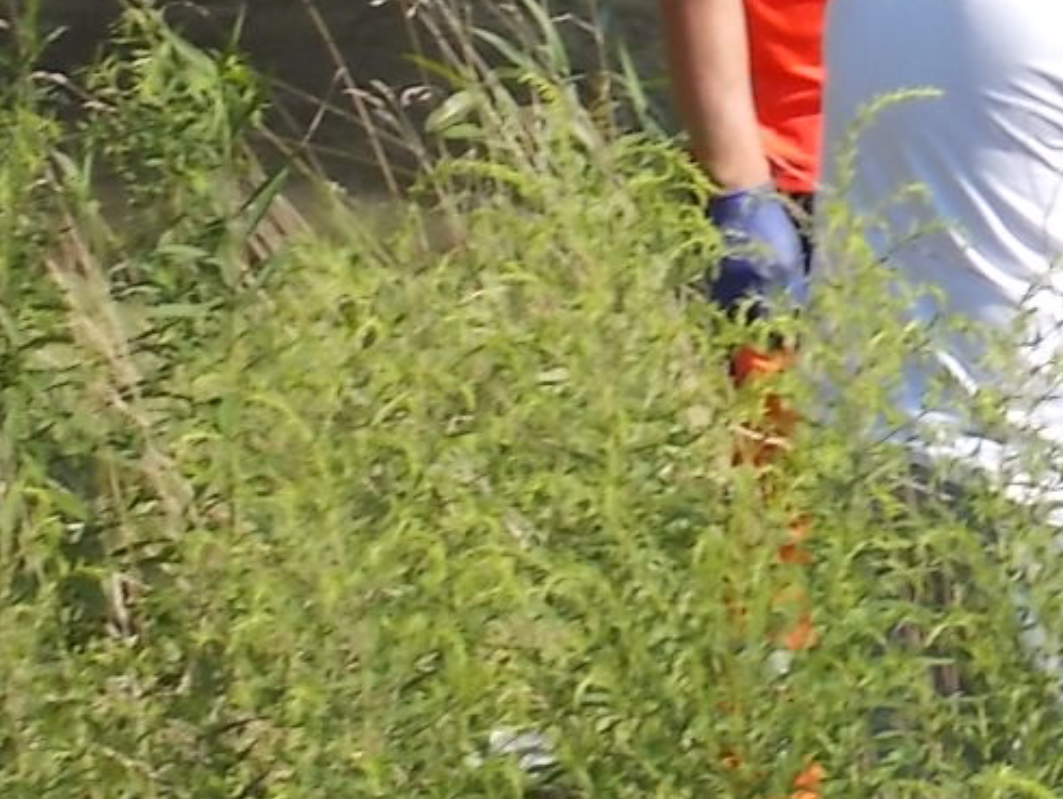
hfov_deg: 7.0
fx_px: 8605
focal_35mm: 280
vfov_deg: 5.3
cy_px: 95
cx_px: 1591
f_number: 6.3
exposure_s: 1/200
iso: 80
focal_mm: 15.4
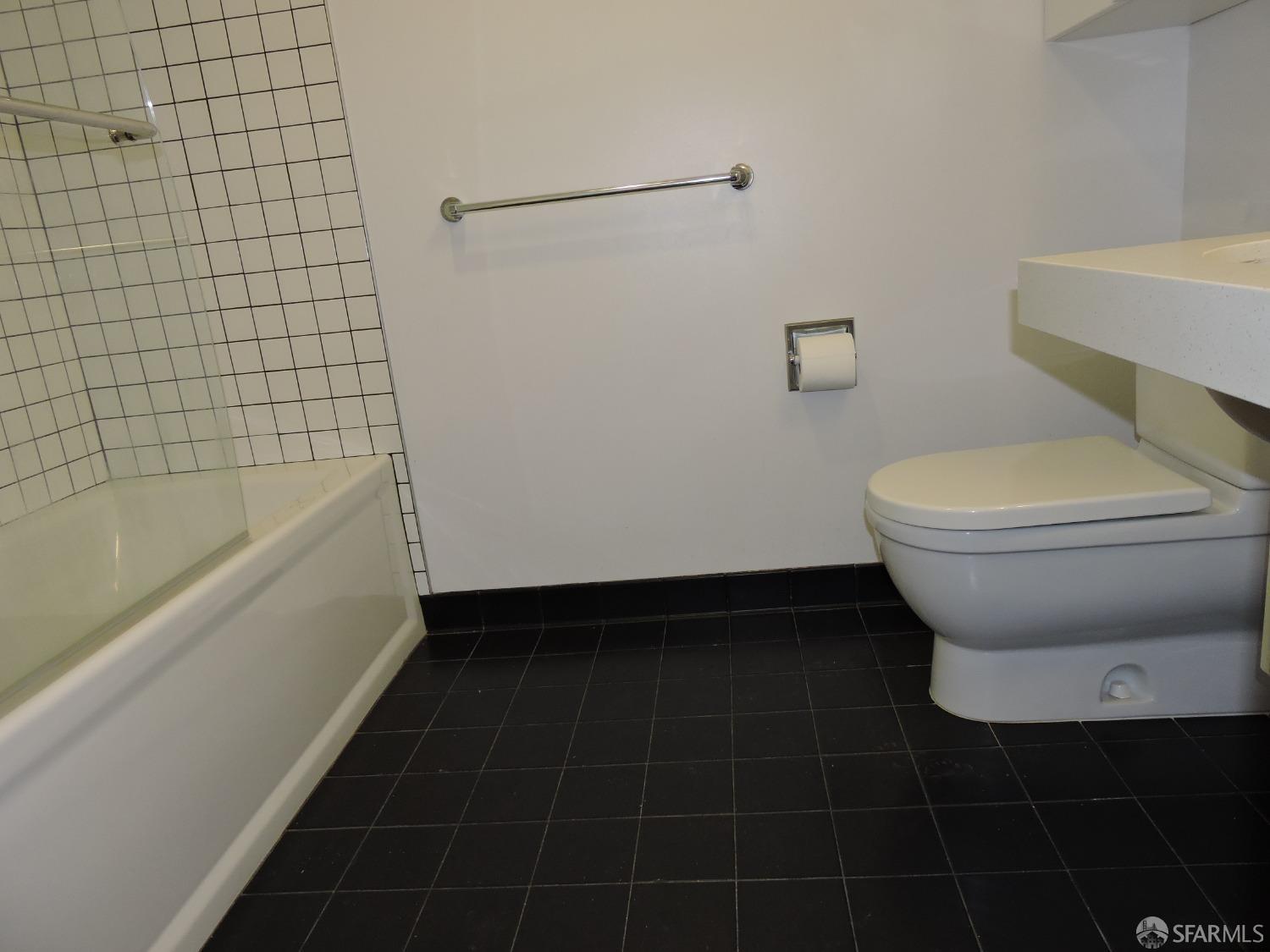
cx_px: 635
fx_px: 881
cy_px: 476
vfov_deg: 56.8
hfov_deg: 71.6
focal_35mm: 24
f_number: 3.3
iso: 200
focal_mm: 4.3
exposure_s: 1/30
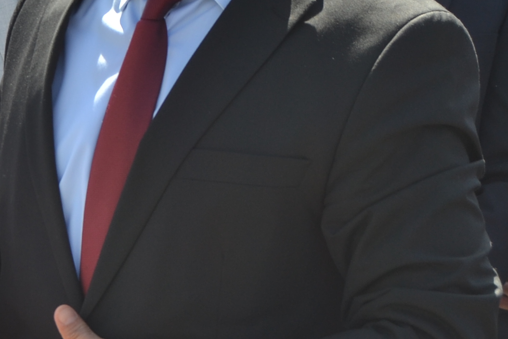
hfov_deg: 12.1
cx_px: -81
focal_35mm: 167
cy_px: 43
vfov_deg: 8.2
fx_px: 2357
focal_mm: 34
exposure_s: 1/160
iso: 100
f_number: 6.3
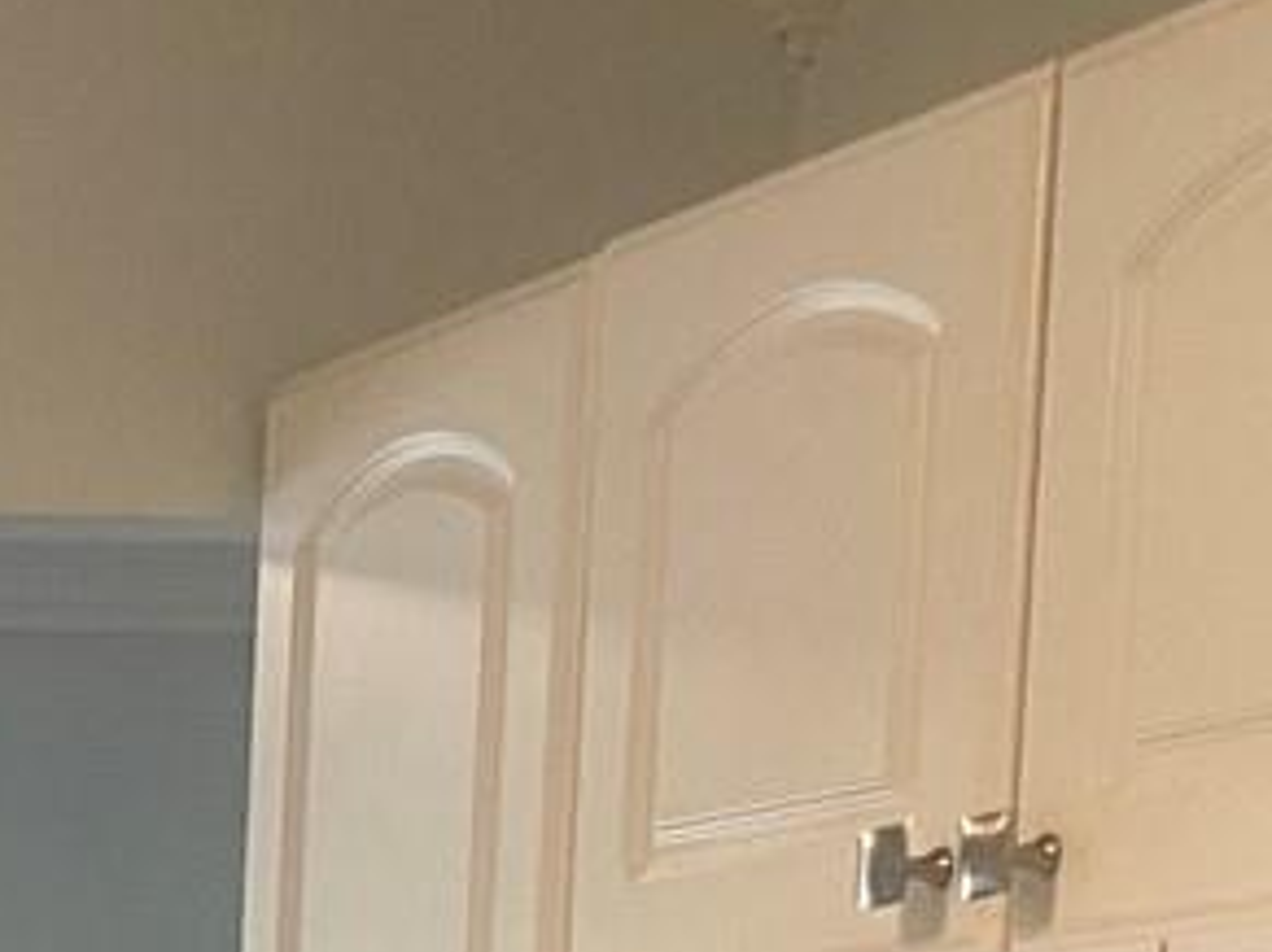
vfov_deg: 9.5
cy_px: 2035
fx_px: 5253
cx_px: -1661
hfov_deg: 11.6
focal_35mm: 143
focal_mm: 4.25
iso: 125
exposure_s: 1/60
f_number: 1.8
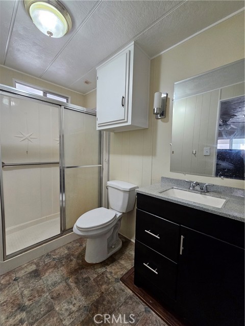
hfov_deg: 89.9
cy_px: 163
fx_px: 123
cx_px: 122
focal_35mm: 13
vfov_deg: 106.2
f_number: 2.2
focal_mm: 2.2
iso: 250
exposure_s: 1/60
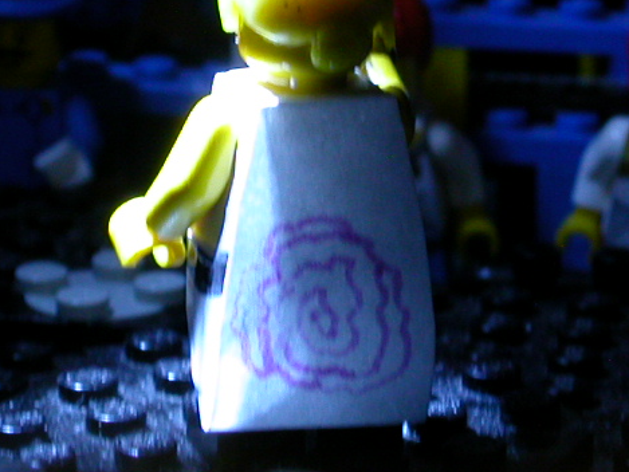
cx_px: 319
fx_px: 3453
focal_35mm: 190
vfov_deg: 7.8
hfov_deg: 10.4
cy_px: 217
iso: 200
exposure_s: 1
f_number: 4.3
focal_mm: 13.3
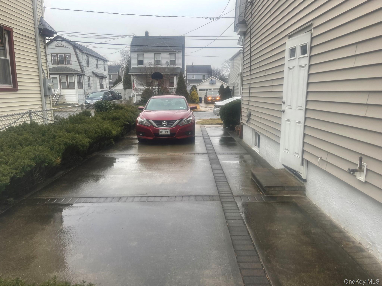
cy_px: 143
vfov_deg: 53.1
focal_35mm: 26
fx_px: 287
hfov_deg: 67.3
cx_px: 191
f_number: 1.6
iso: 32
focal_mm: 5.1
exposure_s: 1/176
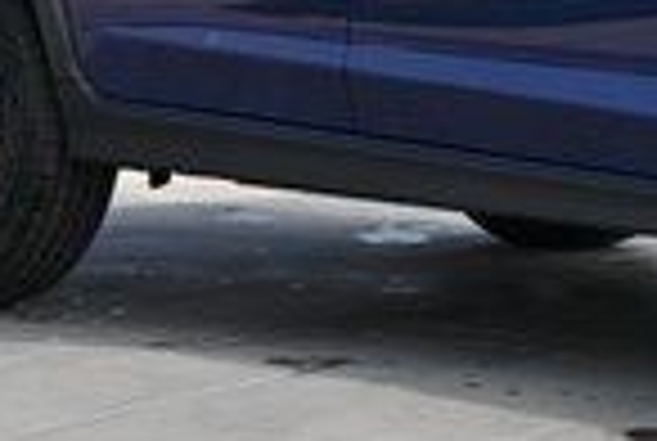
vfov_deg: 6.0
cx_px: 922
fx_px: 4138
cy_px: -268
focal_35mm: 226
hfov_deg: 8.9
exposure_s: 1/800
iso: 125
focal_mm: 34.5
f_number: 4.2
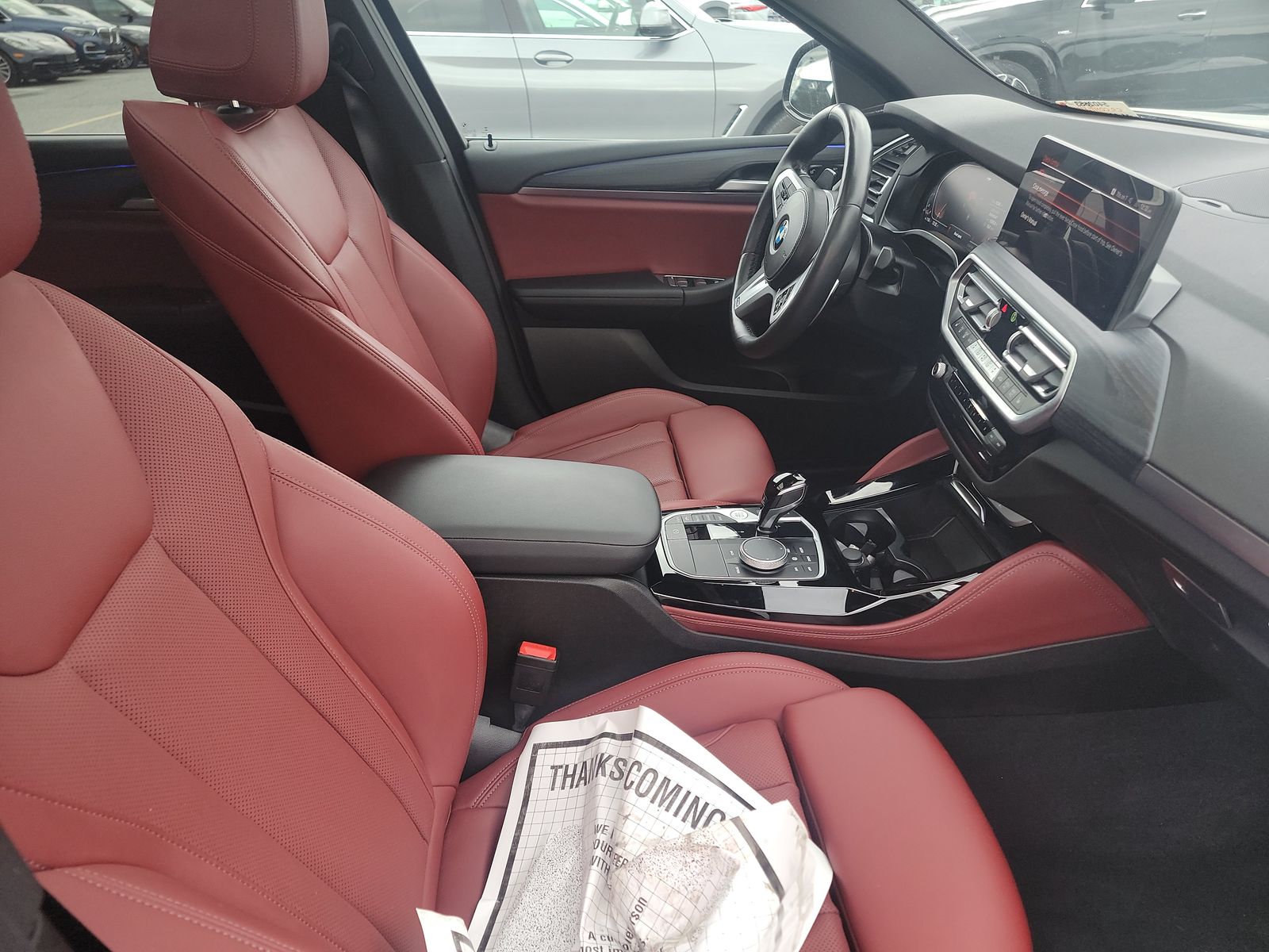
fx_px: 880
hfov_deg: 71.6
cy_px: 476
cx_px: 634
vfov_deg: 56.8
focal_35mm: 24
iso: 151
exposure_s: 1/59
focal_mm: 6.7
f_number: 1.8
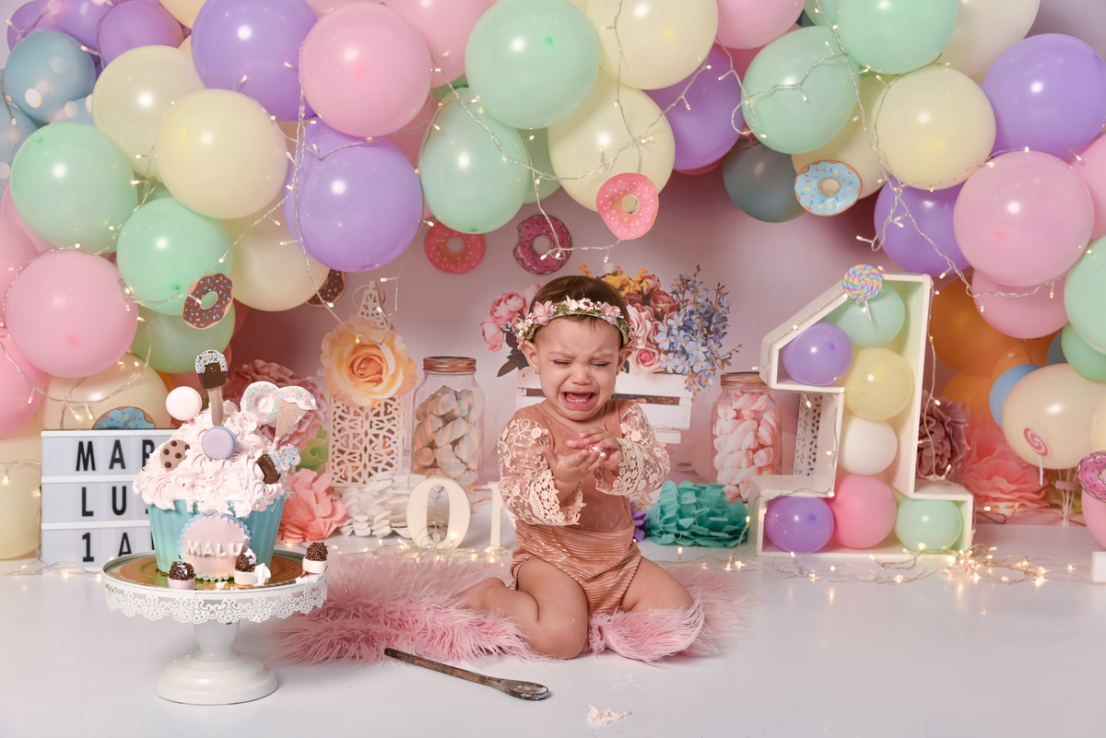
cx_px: 553
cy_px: 369
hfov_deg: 42.7
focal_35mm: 46
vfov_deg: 29.3
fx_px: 1414
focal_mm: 46
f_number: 5.6
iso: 200
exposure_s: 1/160
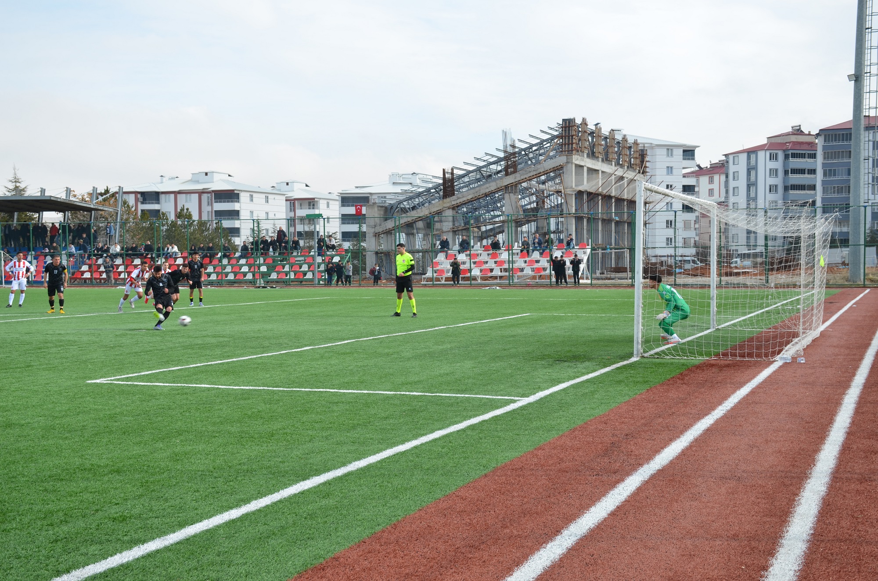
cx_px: 439
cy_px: 290
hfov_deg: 39.0
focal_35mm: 51
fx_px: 1241
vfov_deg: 26.4
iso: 110
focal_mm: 34
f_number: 8
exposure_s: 1/250
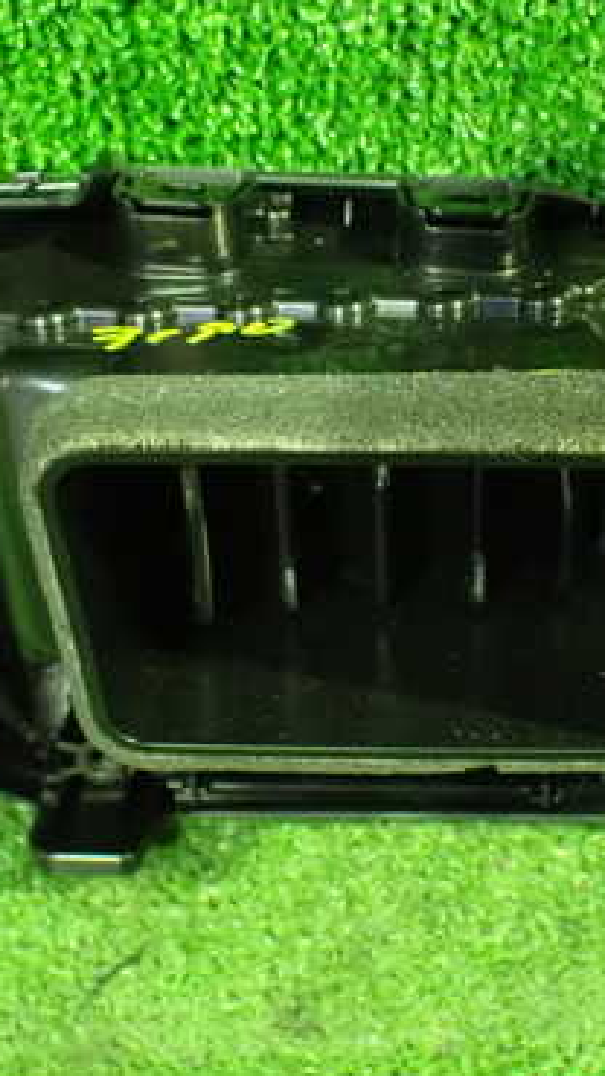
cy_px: 489
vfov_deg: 39.1
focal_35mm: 53
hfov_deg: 22.6
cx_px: 314
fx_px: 1512
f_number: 2.3
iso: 1600
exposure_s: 1/30
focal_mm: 5.4
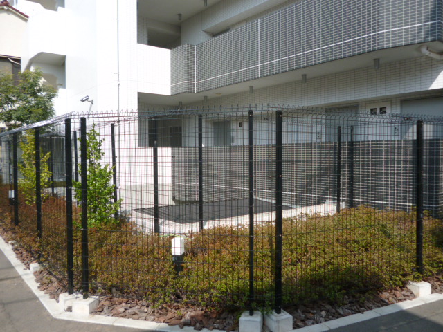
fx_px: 358
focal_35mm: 28
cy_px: 166
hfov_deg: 63.4
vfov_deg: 49.7
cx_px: 222
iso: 100
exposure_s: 1/500
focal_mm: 5
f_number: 3.1
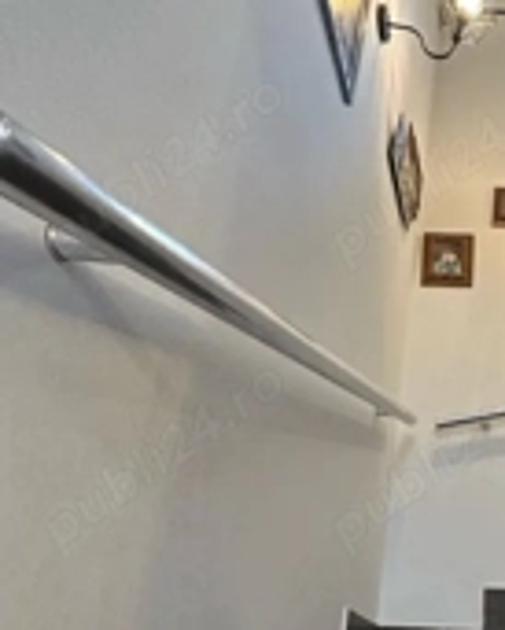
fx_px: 597
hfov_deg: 39.5
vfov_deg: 52.2
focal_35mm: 32
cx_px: 523
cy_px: 501
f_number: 2.2
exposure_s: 1/60
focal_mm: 2.22
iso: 500
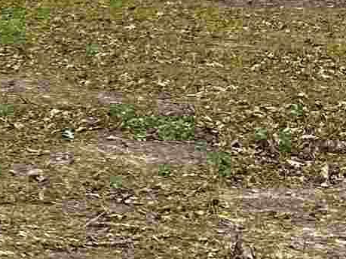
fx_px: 1739
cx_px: -541
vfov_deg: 8.5
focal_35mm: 174
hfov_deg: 9.7
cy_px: 32
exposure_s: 1/563
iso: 50
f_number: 1.5
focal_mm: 5.7
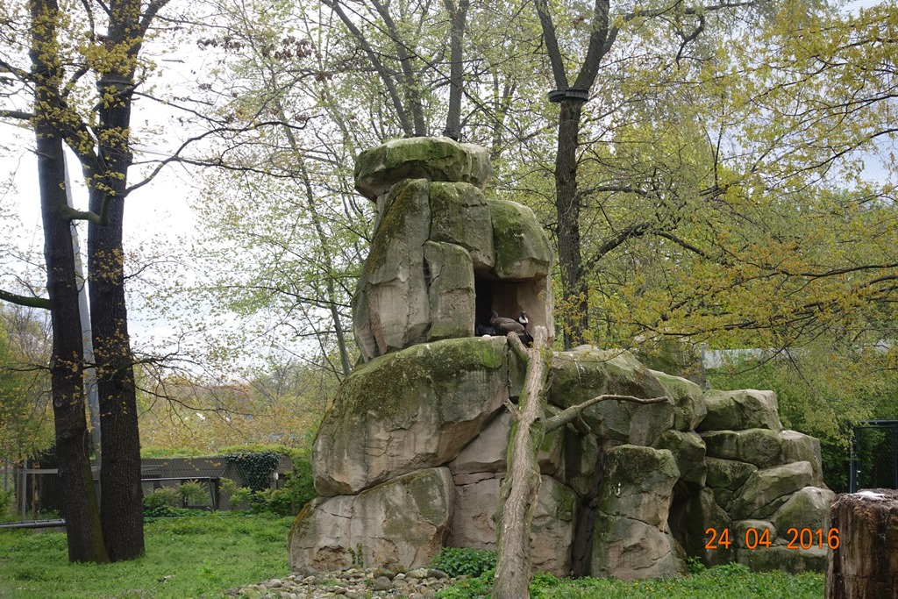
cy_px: 300
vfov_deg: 19.5
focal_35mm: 70
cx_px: 449
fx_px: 1746
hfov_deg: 28.8
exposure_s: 1/80
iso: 125
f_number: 5.6
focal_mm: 25.7
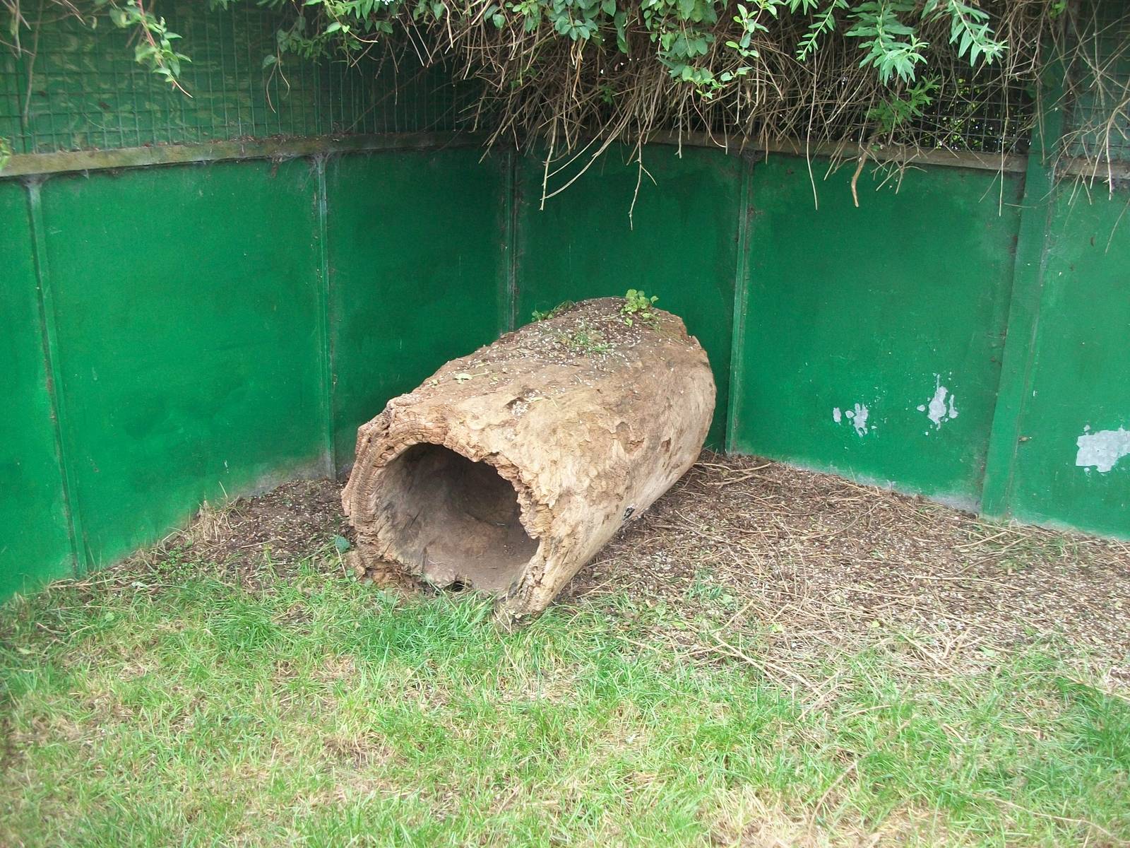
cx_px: 565
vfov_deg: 44.2
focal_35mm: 32
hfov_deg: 56.8
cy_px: 424
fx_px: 1045
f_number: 2.9
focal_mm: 5.7
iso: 123
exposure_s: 1/30
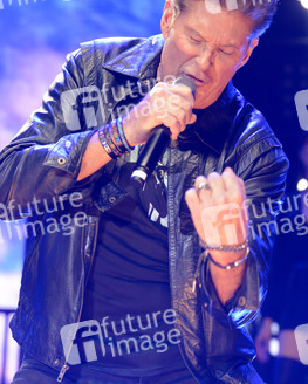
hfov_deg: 13.8
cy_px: 162
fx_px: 1274
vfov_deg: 17.1
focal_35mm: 112
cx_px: 155
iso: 2500
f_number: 5
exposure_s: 1/320
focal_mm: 98
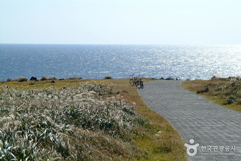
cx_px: 120
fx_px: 858
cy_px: 80
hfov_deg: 16.0
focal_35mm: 128
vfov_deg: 10.7
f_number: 8
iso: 100
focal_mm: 85
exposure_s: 1/250
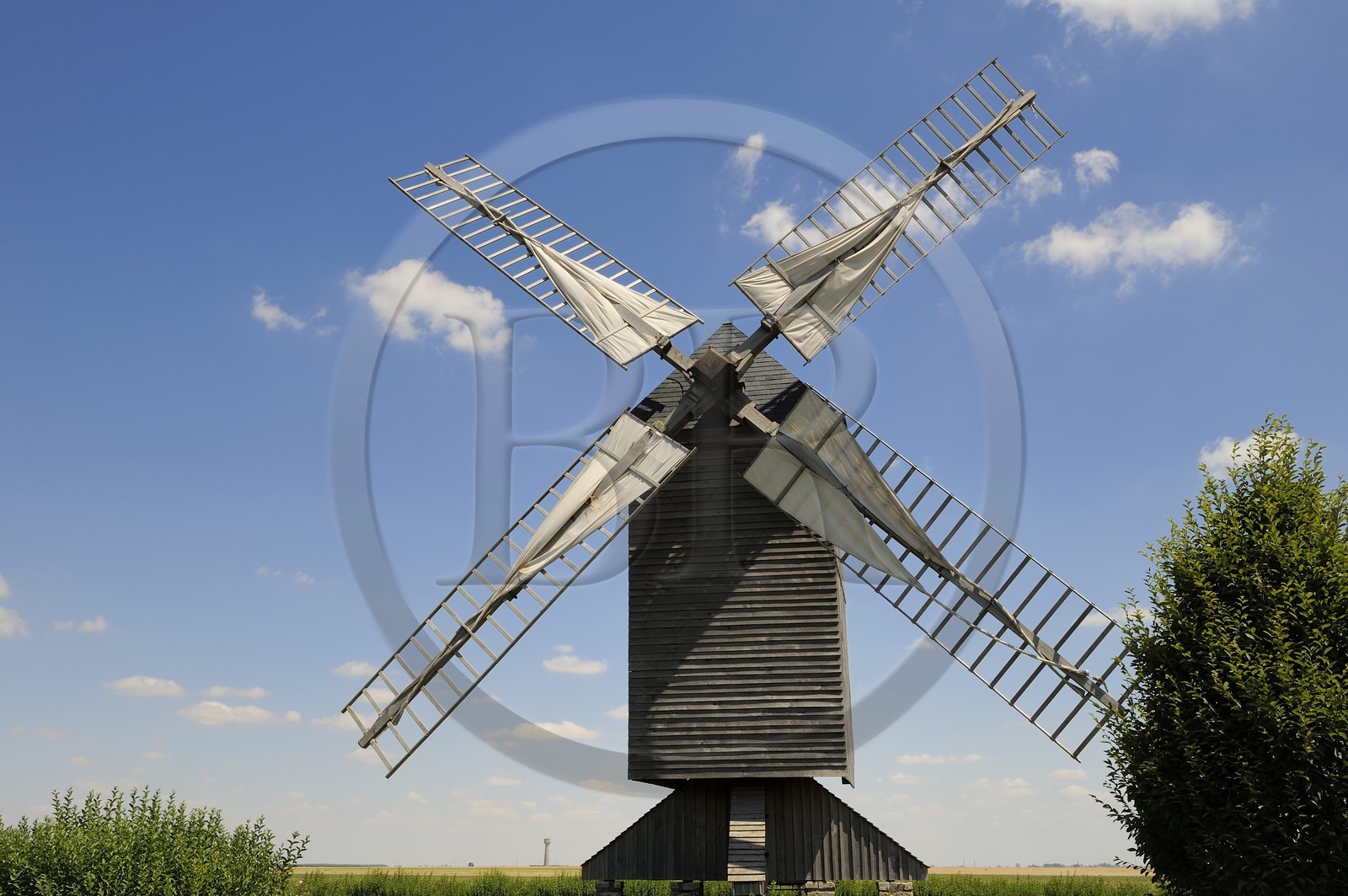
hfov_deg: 63.7
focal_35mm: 29
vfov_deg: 44.9
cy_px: 448
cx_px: 674
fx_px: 1085
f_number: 16
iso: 200
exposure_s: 1/160
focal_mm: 29
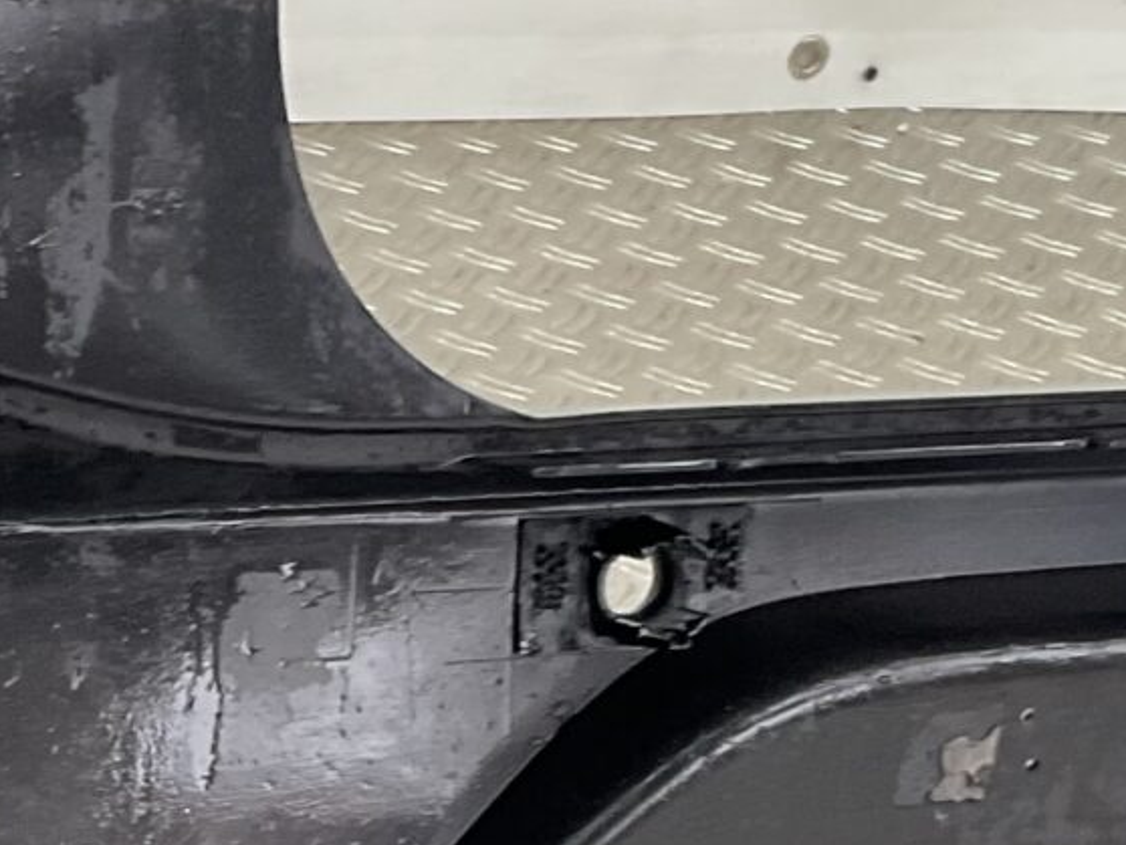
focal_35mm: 133
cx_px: 206
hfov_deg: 14.7
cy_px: 1190
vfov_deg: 10.8
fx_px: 4328
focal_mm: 3
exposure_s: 1/120
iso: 40
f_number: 1.8
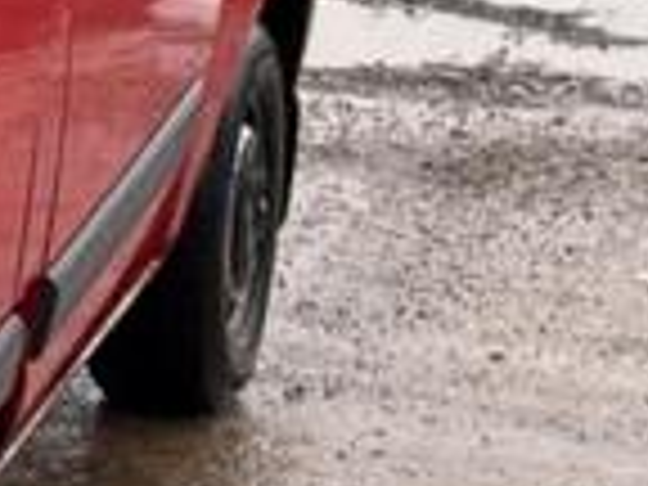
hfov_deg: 9.8
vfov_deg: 9.1
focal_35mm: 162
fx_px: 3033
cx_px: -1188
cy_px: 45
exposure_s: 1/122
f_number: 1.6
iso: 50
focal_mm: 5.96
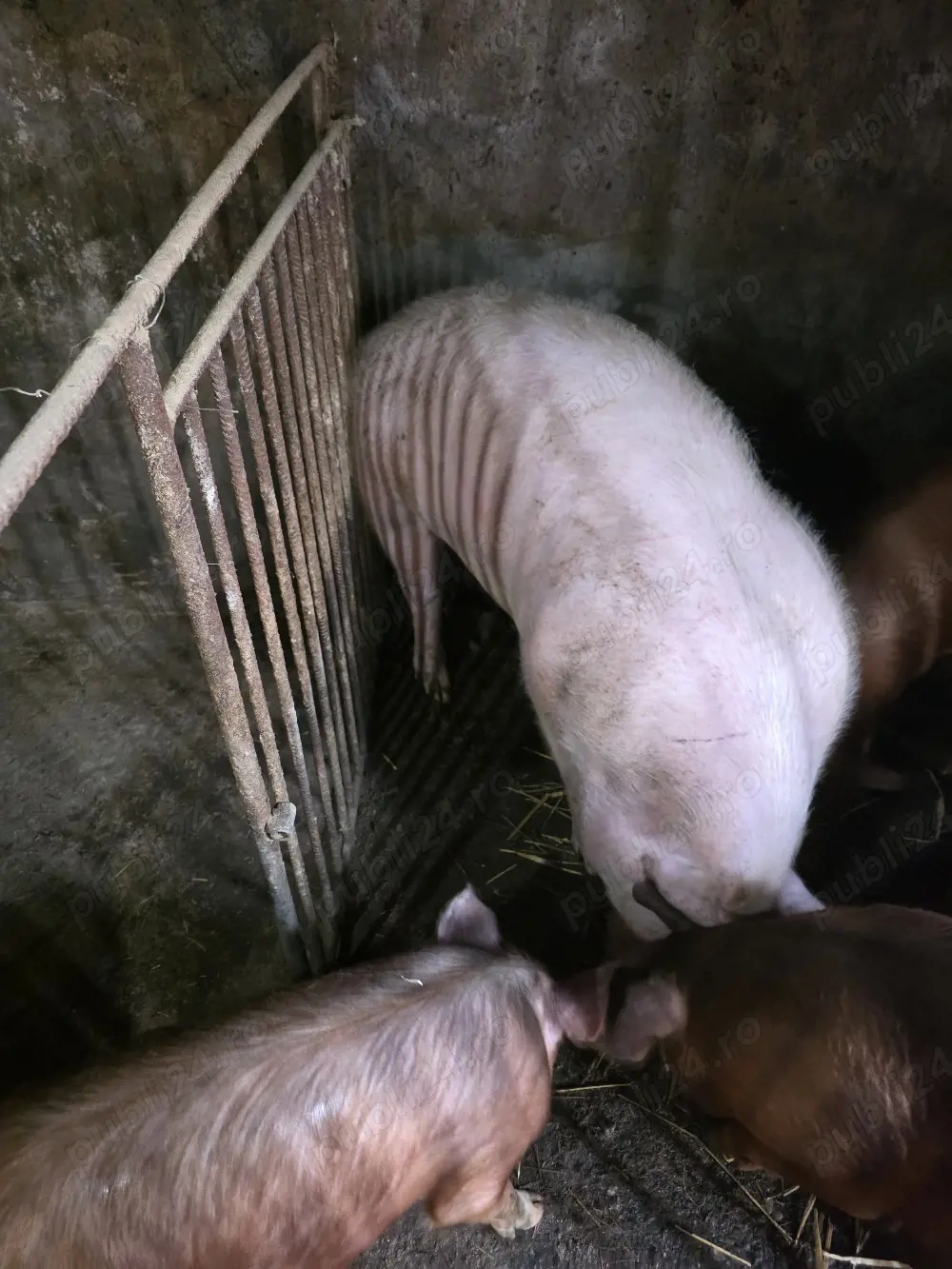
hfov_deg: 58.9
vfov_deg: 73.9
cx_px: 476
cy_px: 634
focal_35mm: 23
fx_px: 843
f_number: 1.7
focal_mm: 6.3
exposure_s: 1/50.3
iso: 1600
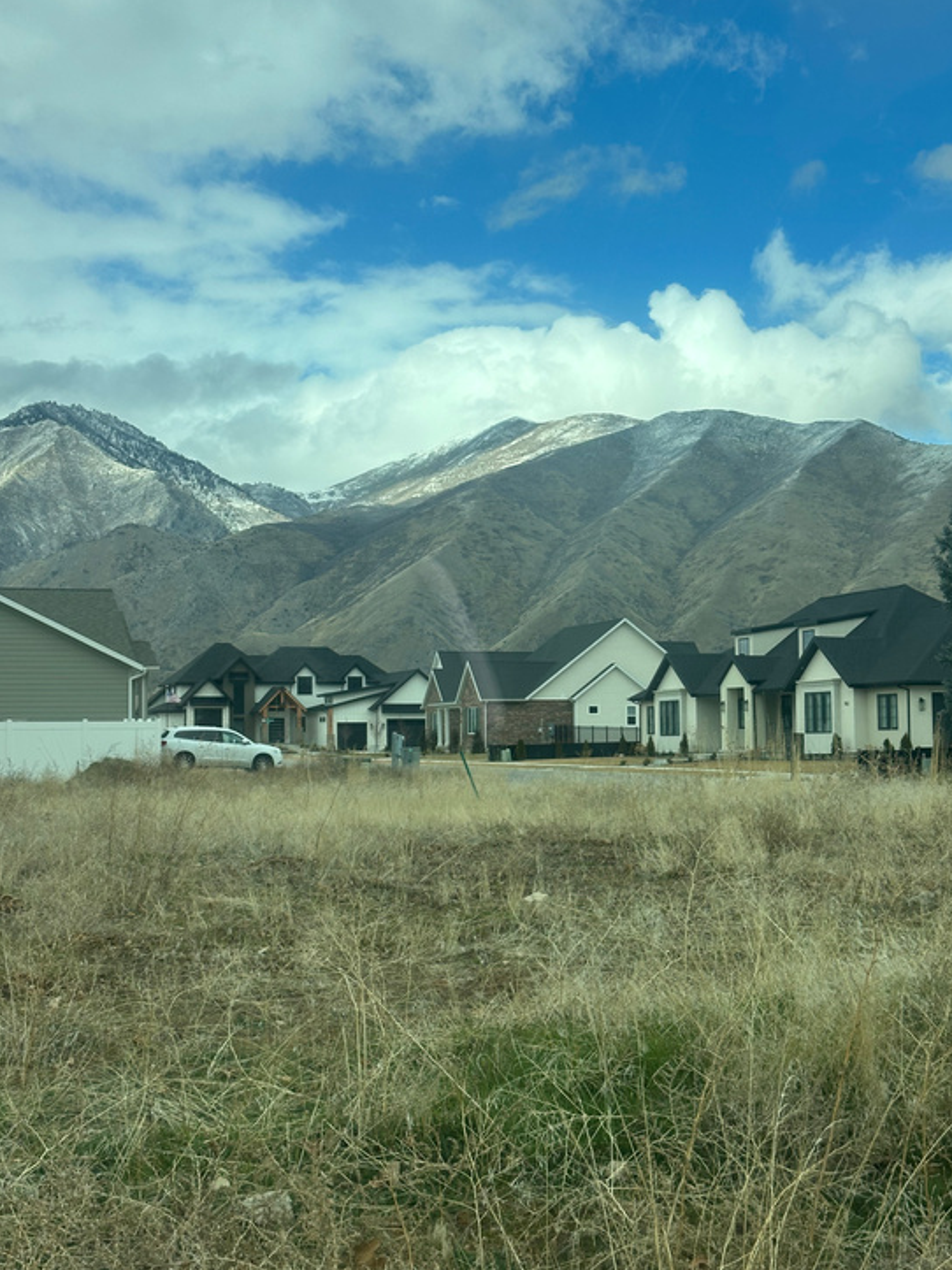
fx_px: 1871
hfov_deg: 28.6
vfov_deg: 37.5
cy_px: 639
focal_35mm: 51
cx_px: 462
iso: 64
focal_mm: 6.86
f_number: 1.78
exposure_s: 1/1242
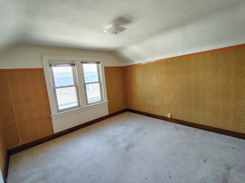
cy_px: 92
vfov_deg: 78.1
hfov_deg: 94.5
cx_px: 122
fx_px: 113
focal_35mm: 16
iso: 413
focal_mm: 2.13
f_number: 2.2
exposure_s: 1/30
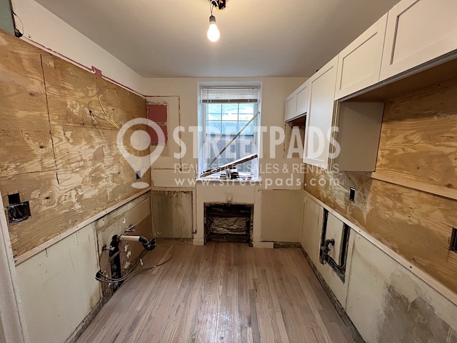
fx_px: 172
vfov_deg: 89.9
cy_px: 172
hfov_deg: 106.2
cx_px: 228
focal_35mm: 13
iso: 200
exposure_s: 1/60
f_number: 1.8
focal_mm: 1.57
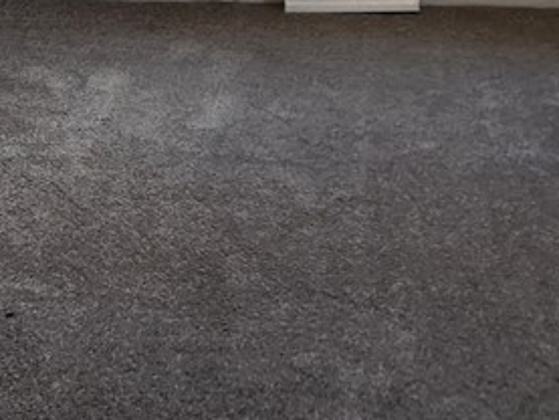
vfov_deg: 15.2
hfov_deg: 22.8
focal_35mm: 85
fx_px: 1373
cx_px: 426
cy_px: -313
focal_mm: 5.4
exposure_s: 1/120
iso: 200
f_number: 1.8
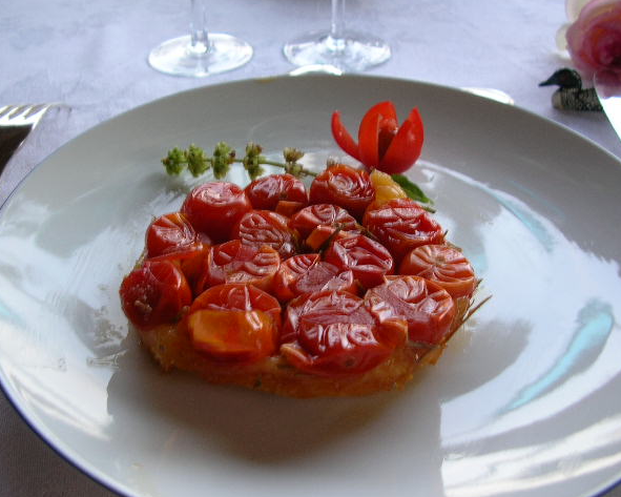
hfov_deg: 49.1
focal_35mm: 37
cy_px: 248
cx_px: 312
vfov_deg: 40.1
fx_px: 680
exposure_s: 1/10
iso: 50
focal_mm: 5.8
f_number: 2.8
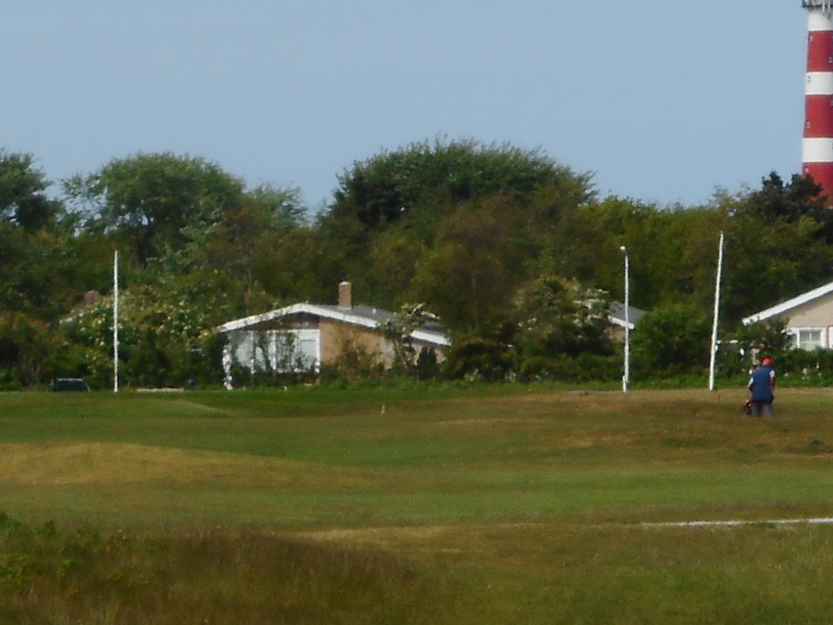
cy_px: 213
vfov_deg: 3.6
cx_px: 423
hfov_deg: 4.7
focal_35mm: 418
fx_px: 10060
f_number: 5.9
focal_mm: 20.9
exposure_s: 1/400
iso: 80
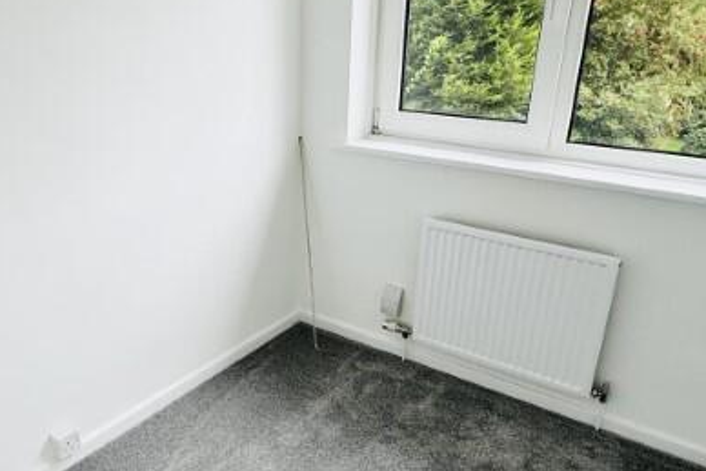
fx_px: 628
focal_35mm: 32
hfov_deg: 58.1
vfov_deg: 41.1
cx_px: 276
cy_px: 267
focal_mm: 2.22
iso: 40
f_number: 2.2
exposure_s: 1/168
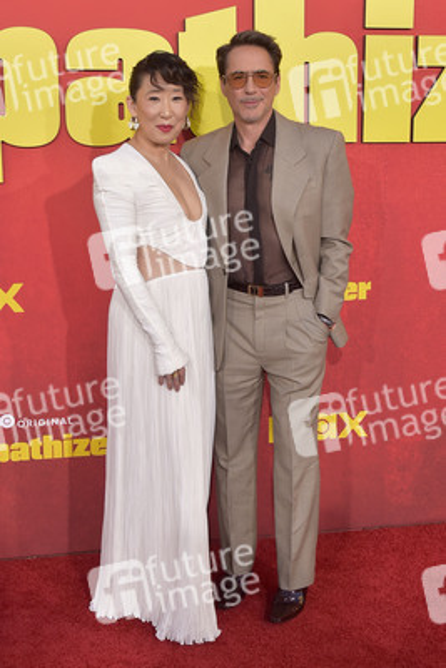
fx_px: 743
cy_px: 334
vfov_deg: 48.4
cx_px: 223
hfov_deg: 33.4
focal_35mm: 40
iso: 1250
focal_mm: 40
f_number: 6.3
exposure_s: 1/1250
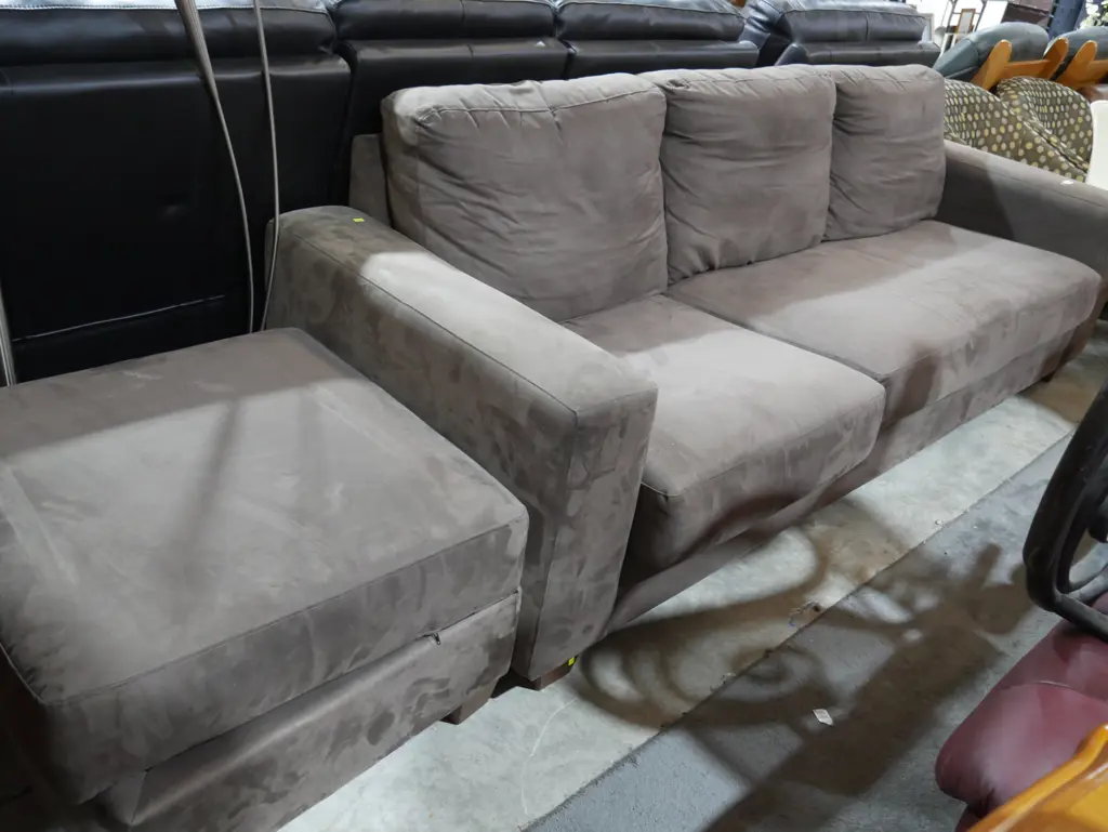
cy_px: 416
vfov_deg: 44.2
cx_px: 554
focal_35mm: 32
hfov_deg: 56.8
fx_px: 1025
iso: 1250
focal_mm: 16
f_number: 3.6
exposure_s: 1/60
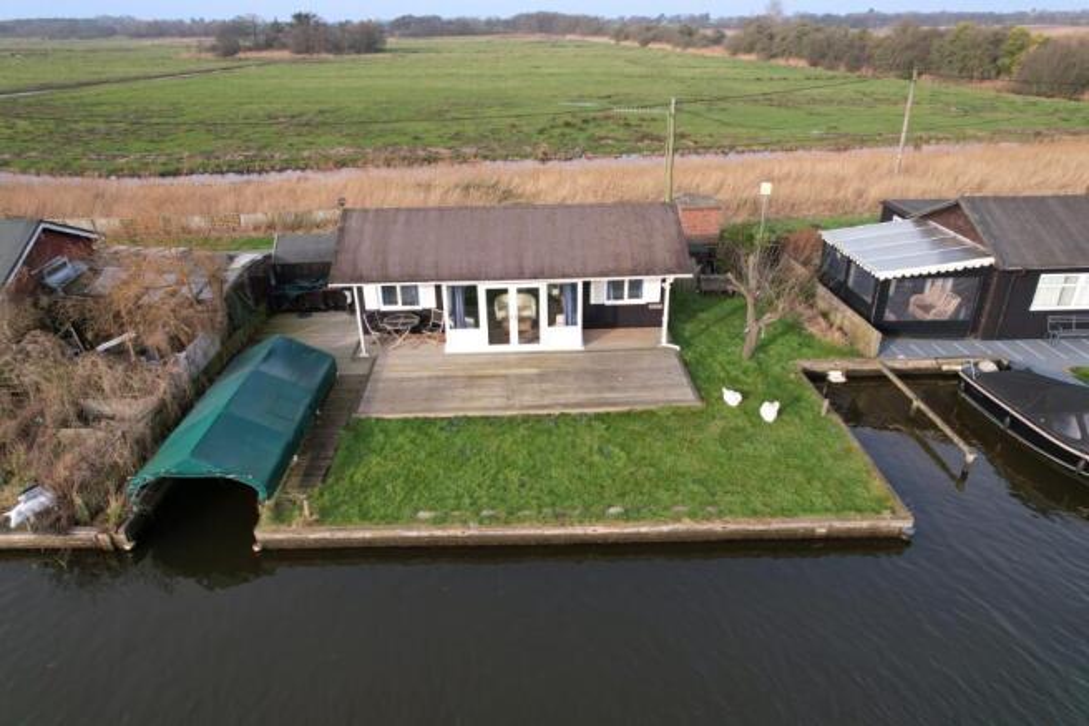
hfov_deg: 78.6
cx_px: 544
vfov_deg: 57.2
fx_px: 665
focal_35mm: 22
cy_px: 363
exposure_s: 1/80
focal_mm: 8.38
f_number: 2.8
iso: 110
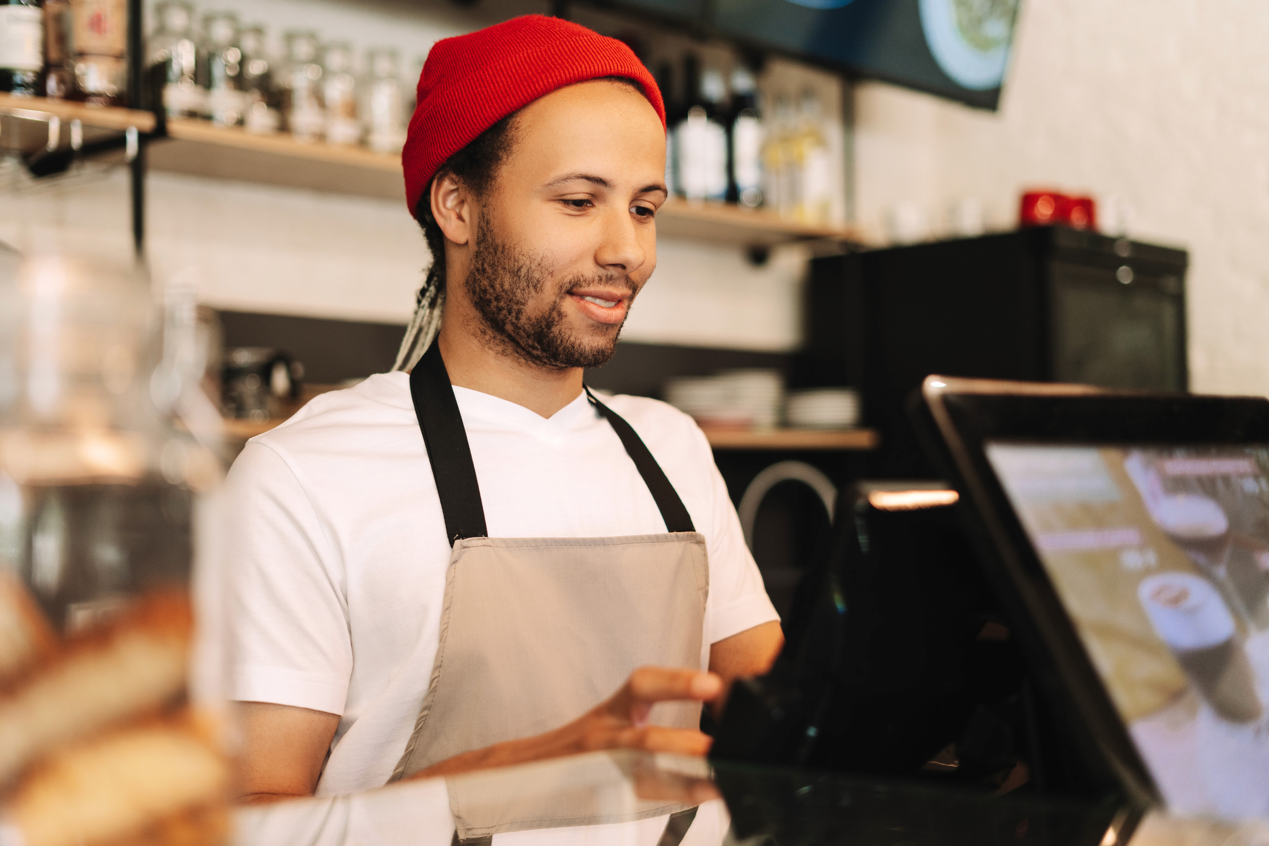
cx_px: 634
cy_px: 423
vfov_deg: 27.0
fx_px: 1762
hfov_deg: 39.6
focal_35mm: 50
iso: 500
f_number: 2
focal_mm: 50
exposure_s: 1/250
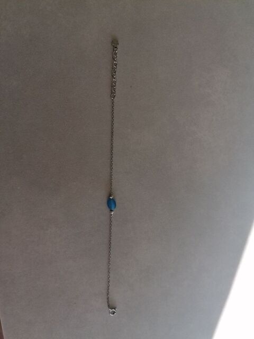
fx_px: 264
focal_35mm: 27
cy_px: 170
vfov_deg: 65.3
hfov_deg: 51.4
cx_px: 127
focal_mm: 4.75
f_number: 1.8
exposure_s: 1/100
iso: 80
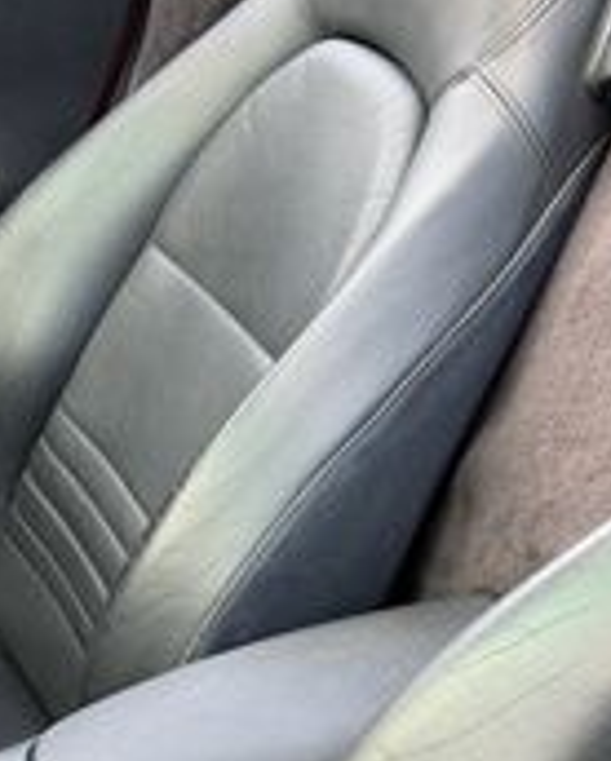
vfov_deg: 21.7
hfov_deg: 17.6
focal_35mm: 87
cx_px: 483
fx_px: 1963
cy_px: 593
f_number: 1.78
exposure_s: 1/130
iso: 50
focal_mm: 6.76
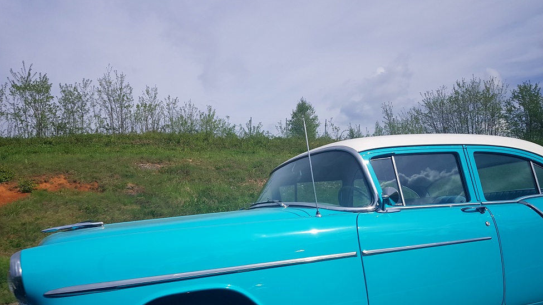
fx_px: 418
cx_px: 274
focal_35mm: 29
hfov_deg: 66.1
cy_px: 202
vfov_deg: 39.7
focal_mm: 4.2
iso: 50
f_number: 1.7
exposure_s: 1/499
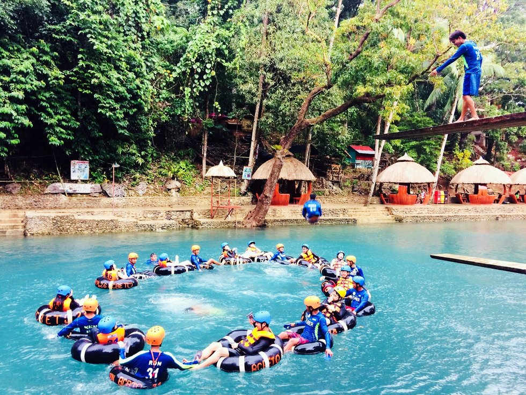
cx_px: 263
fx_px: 441
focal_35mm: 29
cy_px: 198
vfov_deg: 48.2
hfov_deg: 61.7
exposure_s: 1/40
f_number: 2.2
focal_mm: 4.15
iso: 40
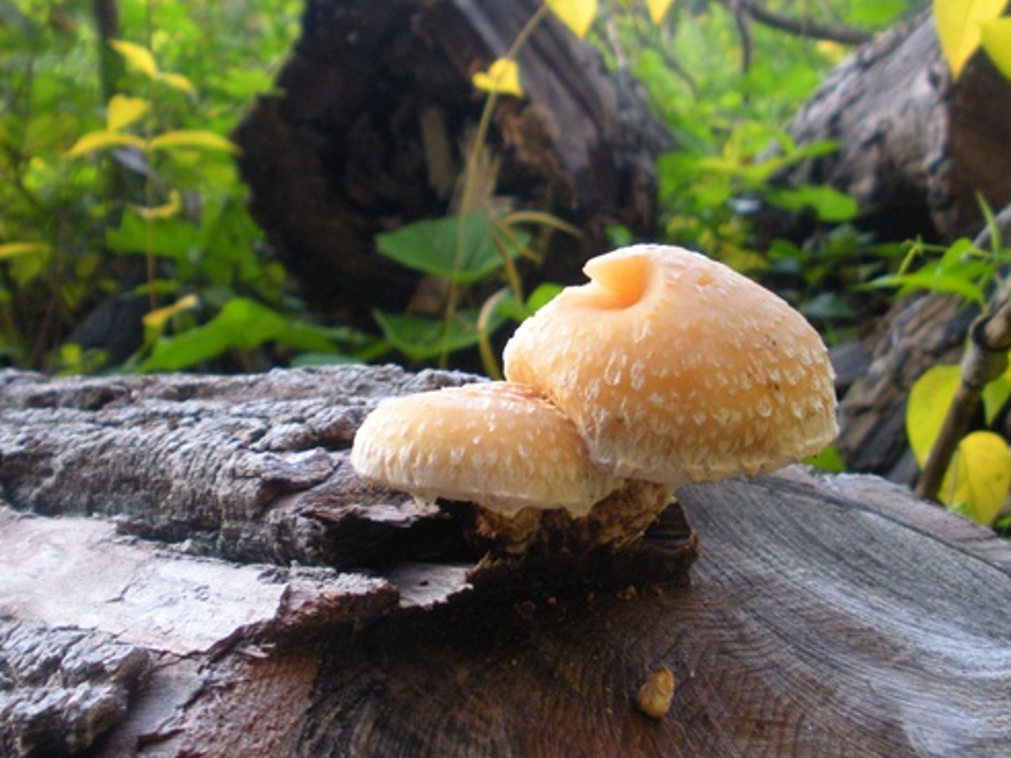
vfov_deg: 32.7
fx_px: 1285
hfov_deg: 43.0
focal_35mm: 44
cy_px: 297
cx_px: 521
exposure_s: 1/110
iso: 259
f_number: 3.5
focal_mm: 6.3
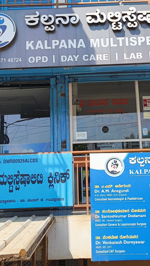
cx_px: 98
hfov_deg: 20.7
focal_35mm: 58
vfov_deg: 35.7
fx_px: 410
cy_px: 94
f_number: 1.87
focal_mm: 5.56
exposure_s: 1/1563
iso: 101
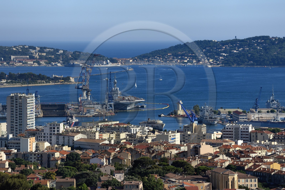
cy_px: 95
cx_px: 142
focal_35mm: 200
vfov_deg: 6.9
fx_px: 1583
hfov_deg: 10.3
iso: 200
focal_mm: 200
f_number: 14
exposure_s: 1/250
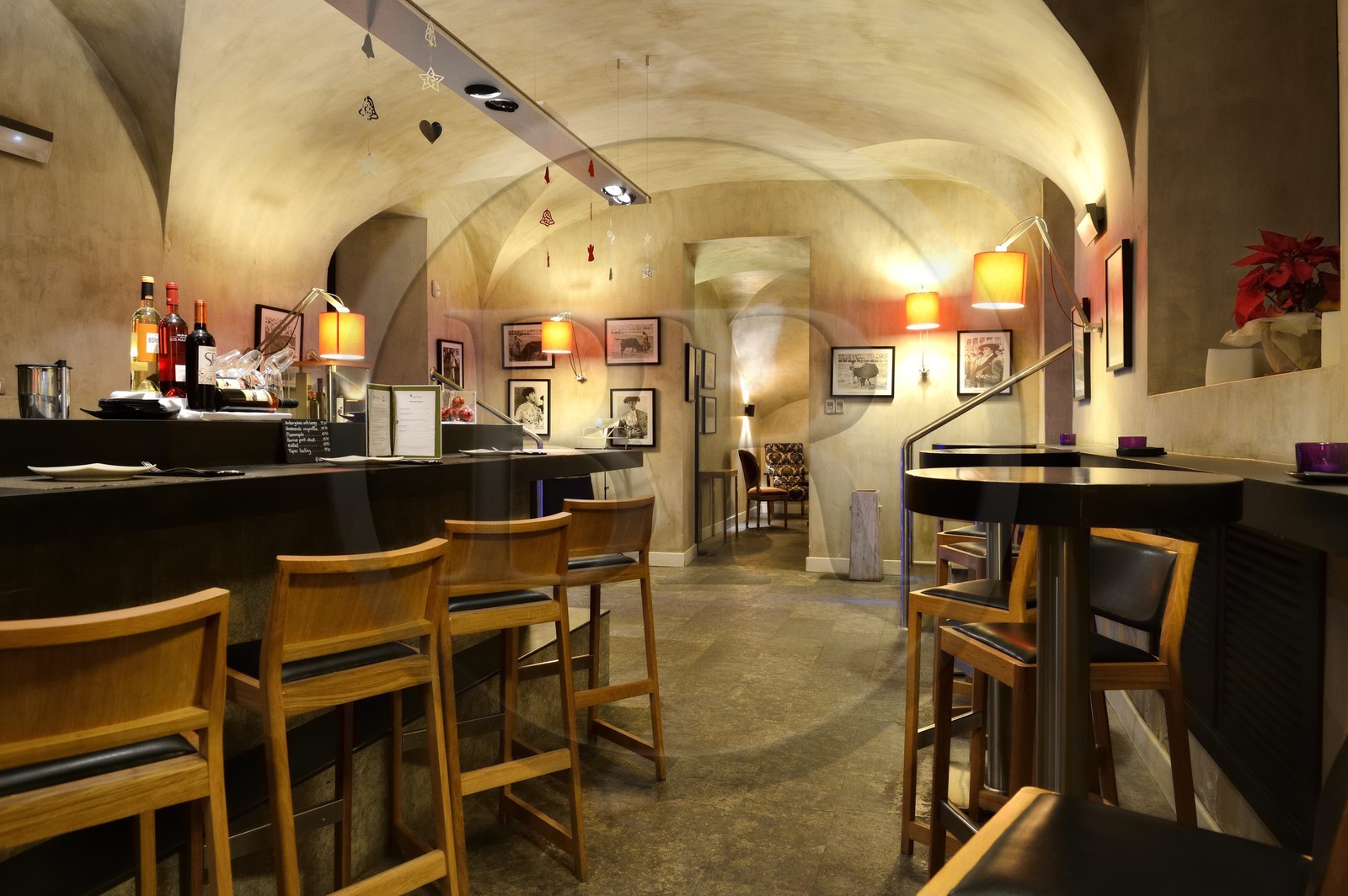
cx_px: 674
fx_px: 898
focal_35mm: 24
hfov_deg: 73.8
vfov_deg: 53.1
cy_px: 448
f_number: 6.3
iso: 1600
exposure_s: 1/6
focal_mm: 24
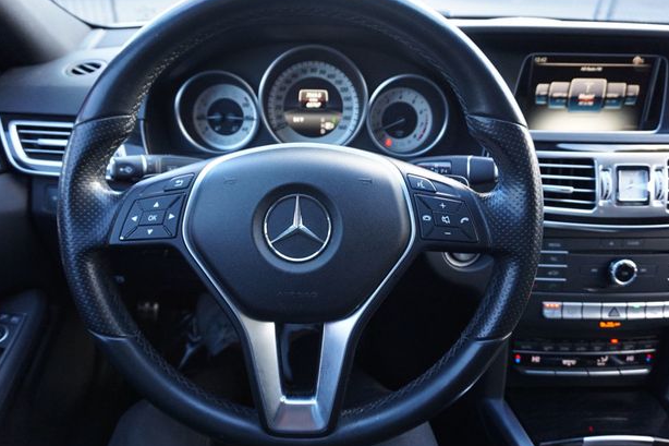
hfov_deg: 71.5
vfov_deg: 51.3
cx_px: 328
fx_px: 464
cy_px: 222
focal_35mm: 25
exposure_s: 1/60
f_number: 4
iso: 1250
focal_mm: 16
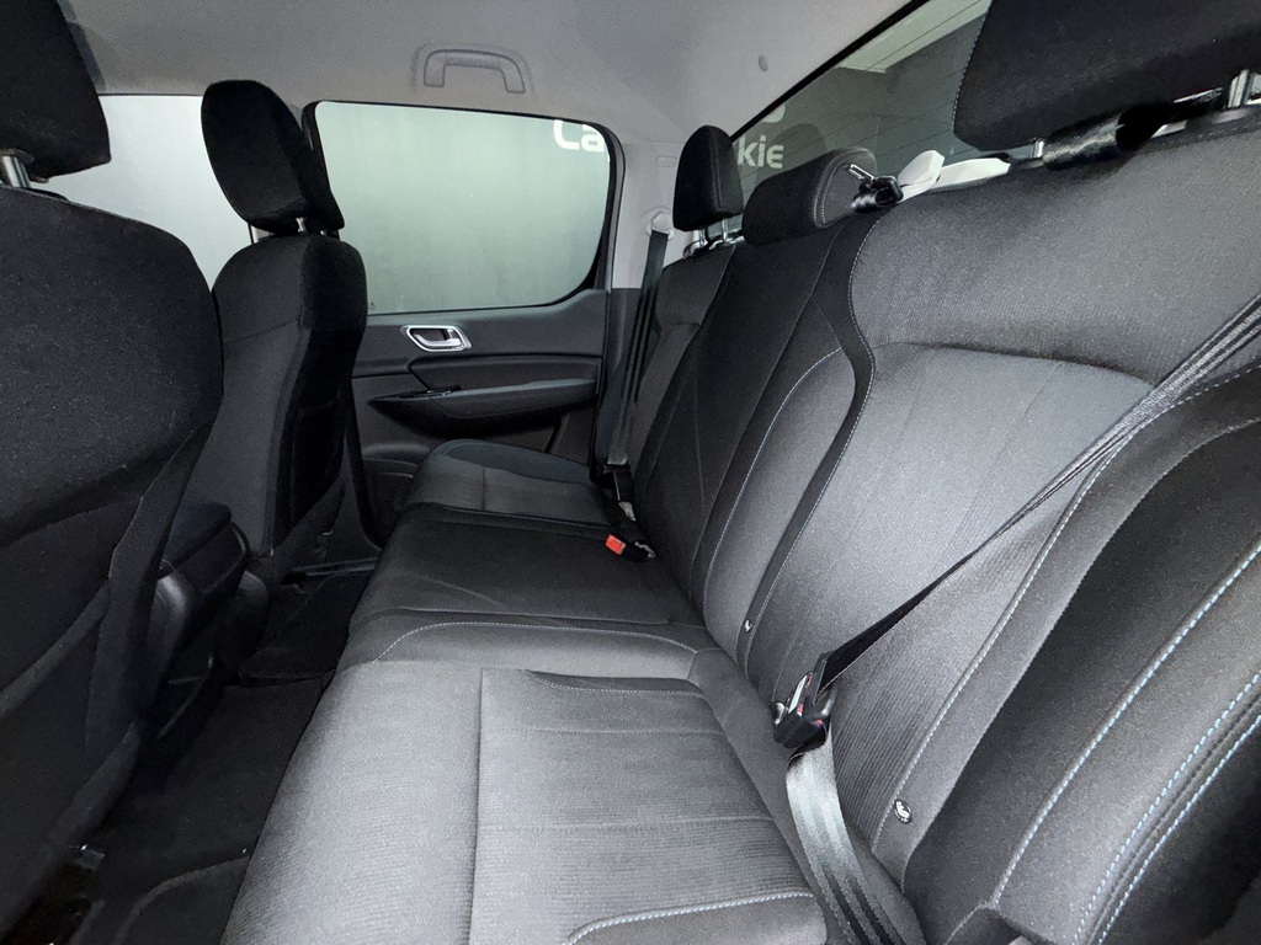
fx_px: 510
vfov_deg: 85.7
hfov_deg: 102.1
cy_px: 472
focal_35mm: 14
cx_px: 630
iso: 250
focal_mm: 2.22
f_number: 2.2
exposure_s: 1/30
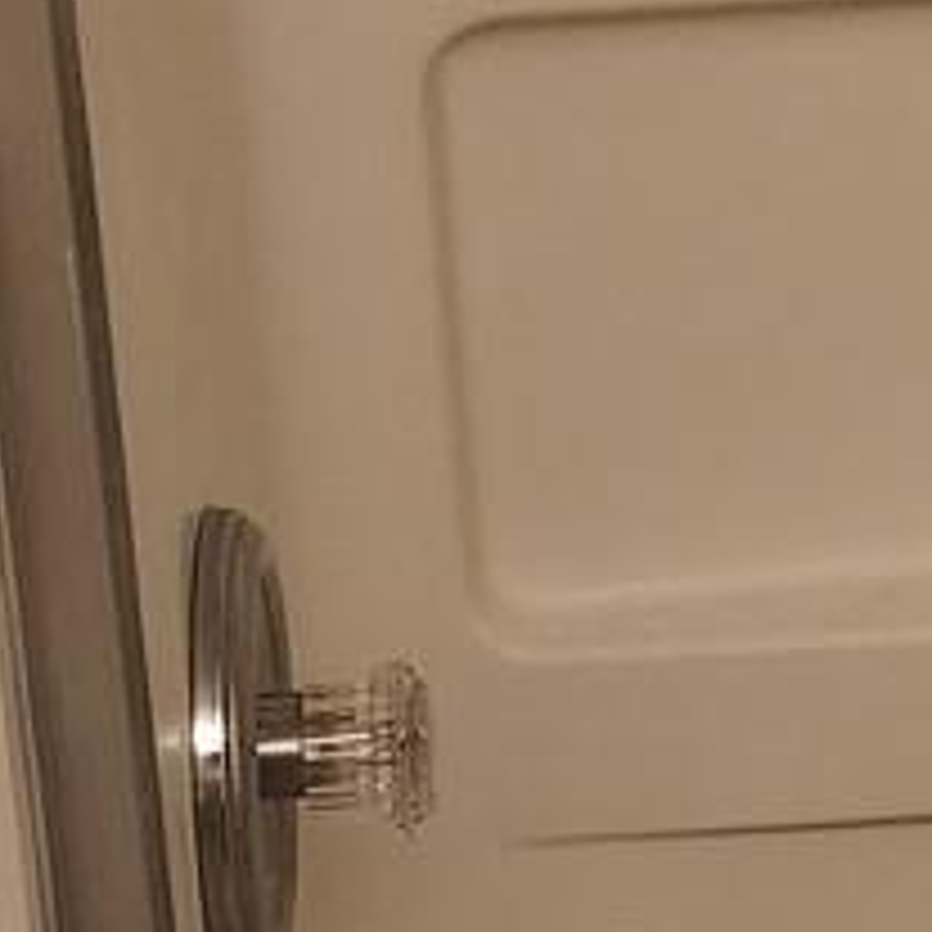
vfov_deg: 11.1
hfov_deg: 9.3
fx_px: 4782
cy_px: 108
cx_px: 2625
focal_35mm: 157
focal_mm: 6.4
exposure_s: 1/120
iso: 500
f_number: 1.8
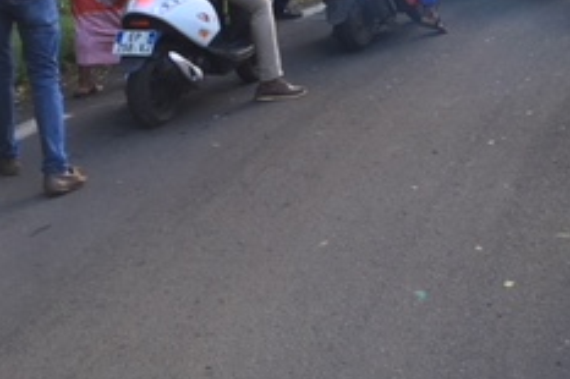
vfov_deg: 15.6
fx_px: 1313
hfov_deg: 23.3
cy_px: -115
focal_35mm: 83
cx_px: 599
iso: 25
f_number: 2.2
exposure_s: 1/50
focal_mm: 4.15
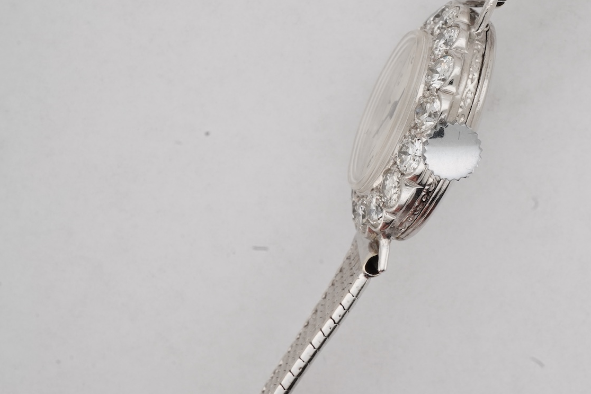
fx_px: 1116
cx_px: 446
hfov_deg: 29.2
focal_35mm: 68
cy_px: 132
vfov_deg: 20.0
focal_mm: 30
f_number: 22
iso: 320
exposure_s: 1/125
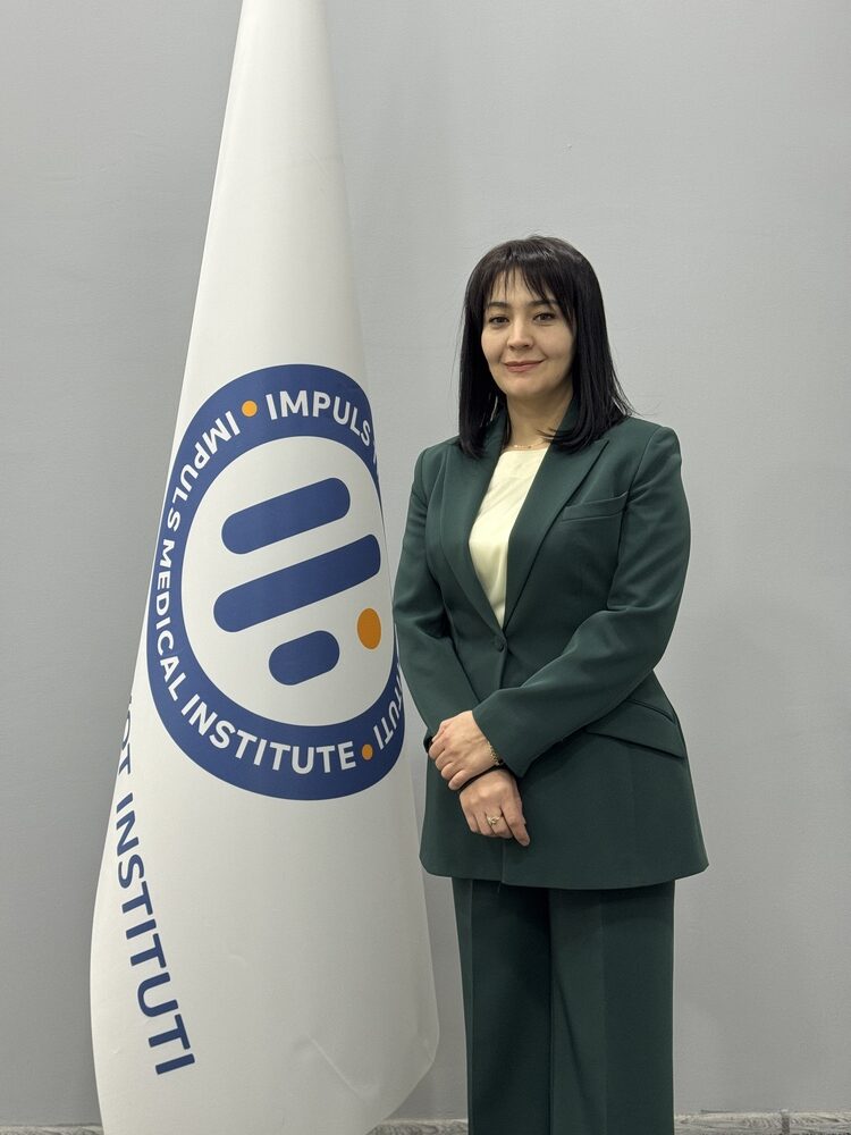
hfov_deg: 30.3
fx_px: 1573
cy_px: 568
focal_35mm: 48
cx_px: 426
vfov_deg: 39.7
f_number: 1.78
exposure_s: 1/50
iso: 100
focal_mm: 6.76
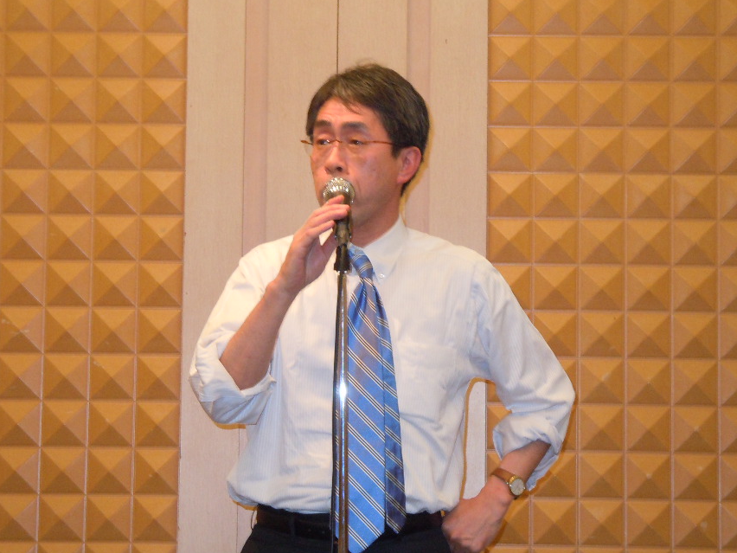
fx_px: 2278
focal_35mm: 107
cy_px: 253
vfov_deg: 13.8
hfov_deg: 18.4
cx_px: 343
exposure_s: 1/50
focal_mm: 16
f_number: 4.4
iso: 500
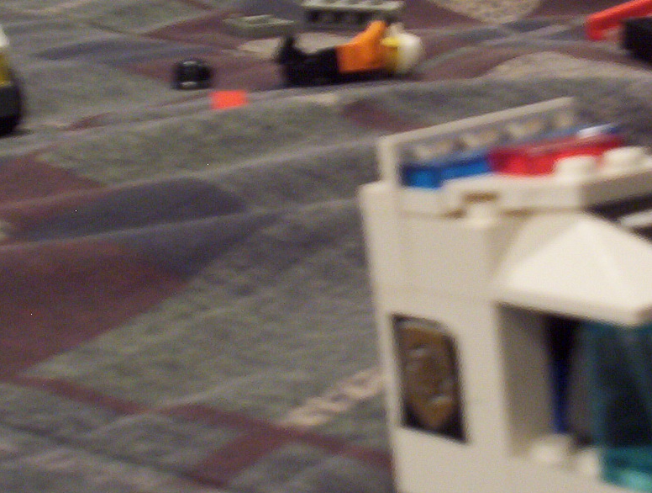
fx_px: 1548
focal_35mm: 82
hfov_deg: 23.8
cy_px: 222
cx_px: 325
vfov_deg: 18.1
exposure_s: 1/8
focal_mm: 6
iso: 200
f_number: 4.5
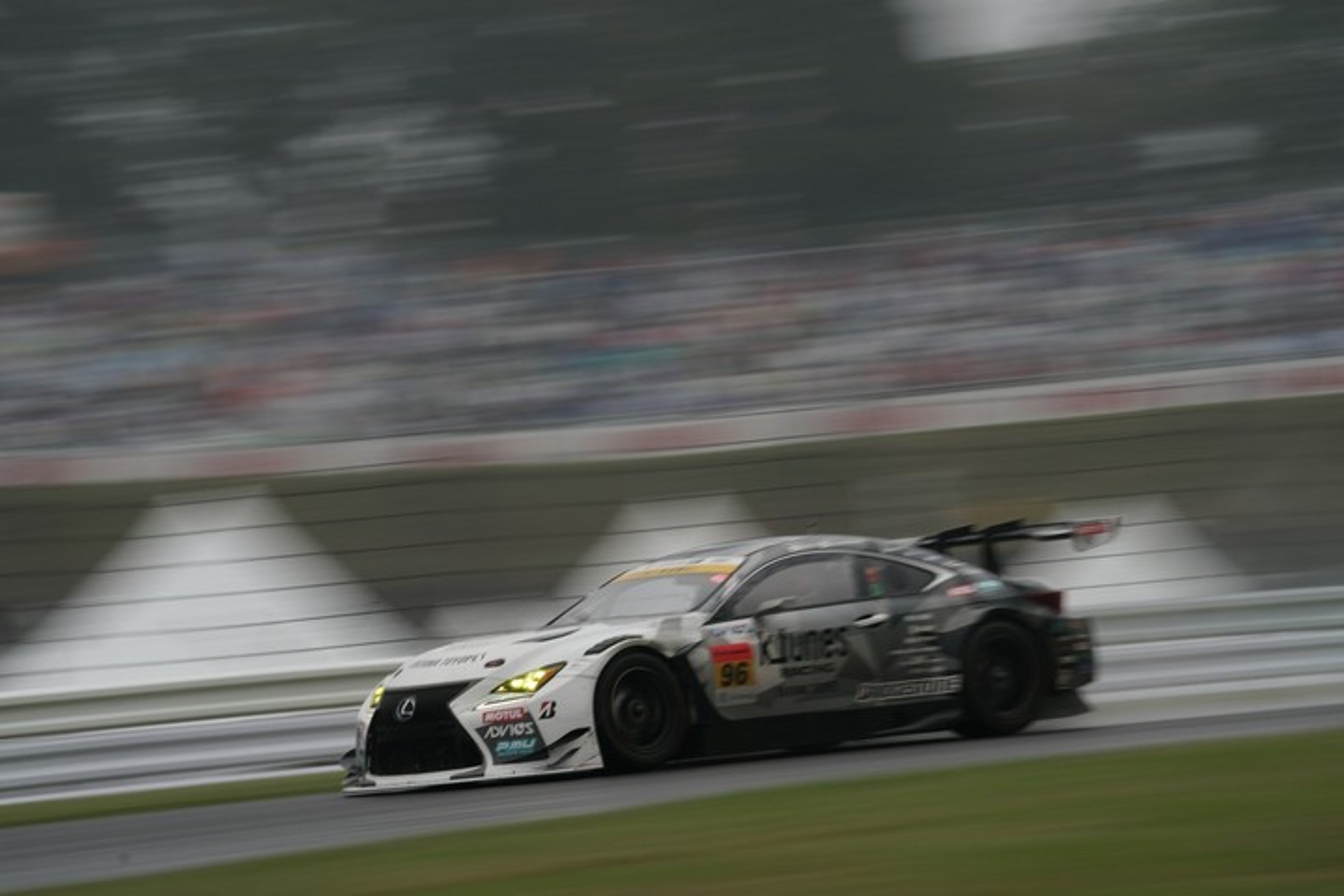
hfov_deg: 10.3
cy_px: 448
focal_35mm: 200
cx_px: 672
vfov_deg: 6.9
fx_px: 7466
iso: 200
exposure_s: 1/40
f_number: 10
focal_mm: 200
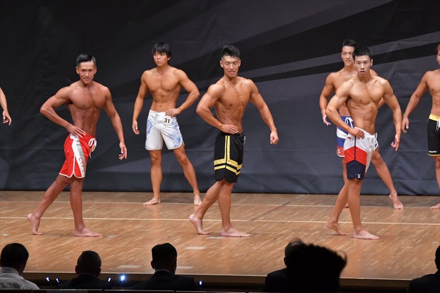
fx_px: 2468
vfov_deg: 6.8
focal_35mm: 202
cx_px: 220
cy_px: 146
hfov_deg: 10.2
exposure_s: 1/400
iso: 6400
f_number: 5.6
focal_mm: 135
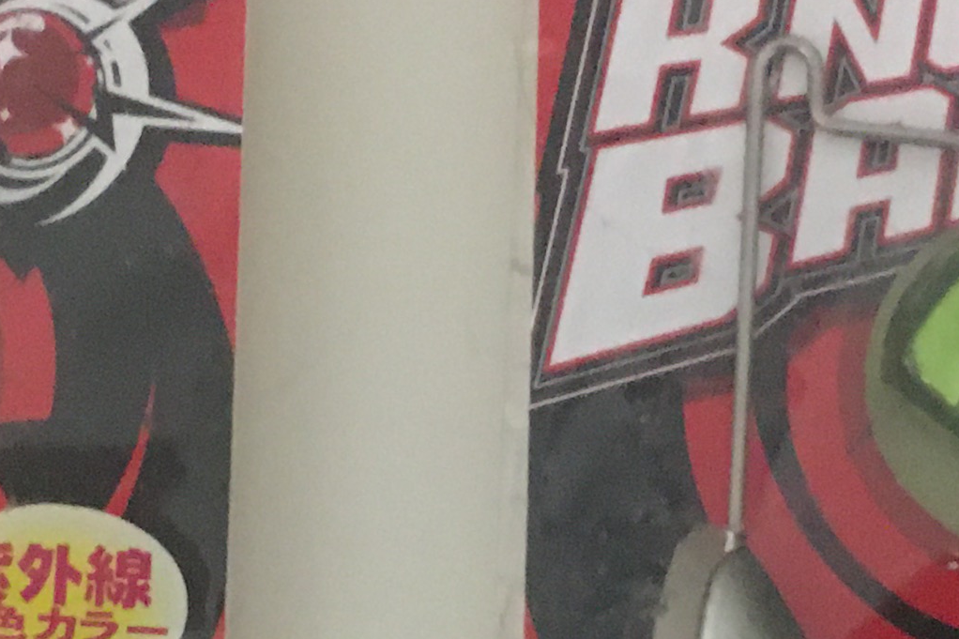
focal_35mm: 119
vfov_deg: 11.5
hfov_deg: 17.2
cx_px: 431
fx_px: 3169
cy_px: 482
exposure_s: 1/17
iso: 640
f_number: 2.2
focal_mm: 4.15
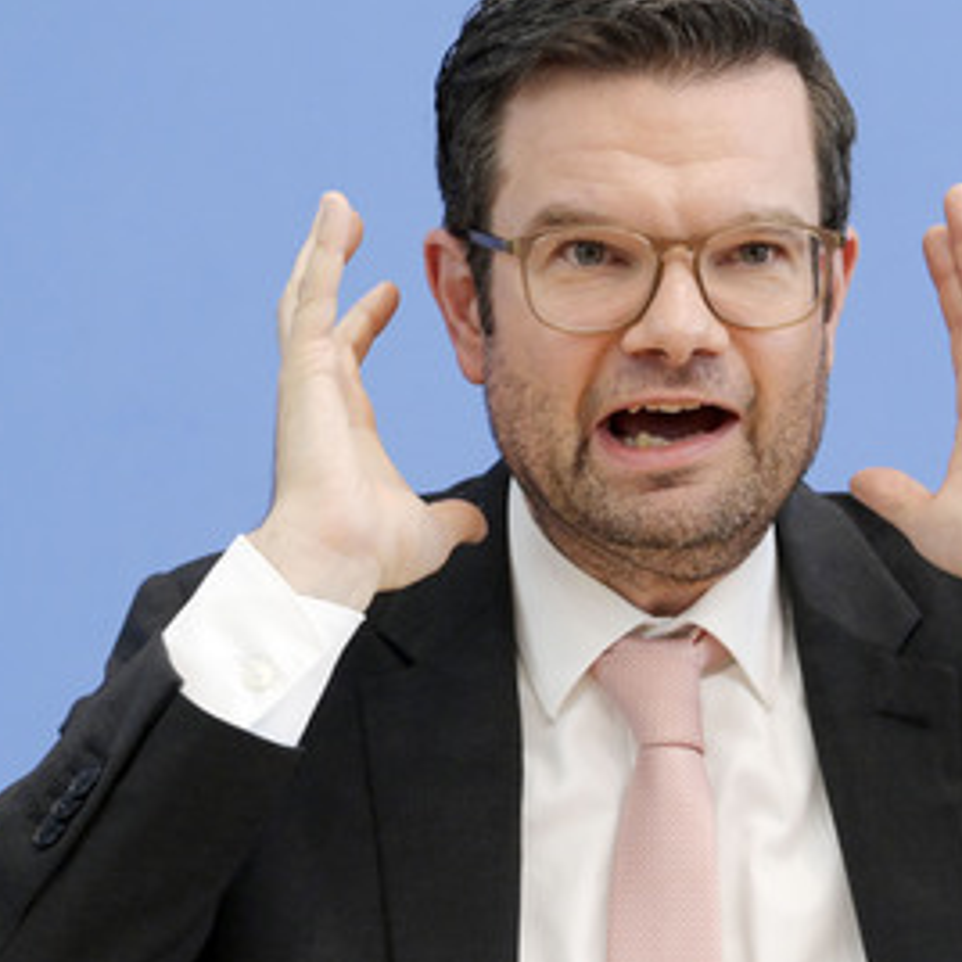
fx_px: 4716
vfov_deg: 11.6
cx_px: 669
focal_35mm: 150
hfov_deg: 11.6
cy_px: 434
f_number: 6.3
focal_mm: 105
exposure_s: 1/640
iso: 4000
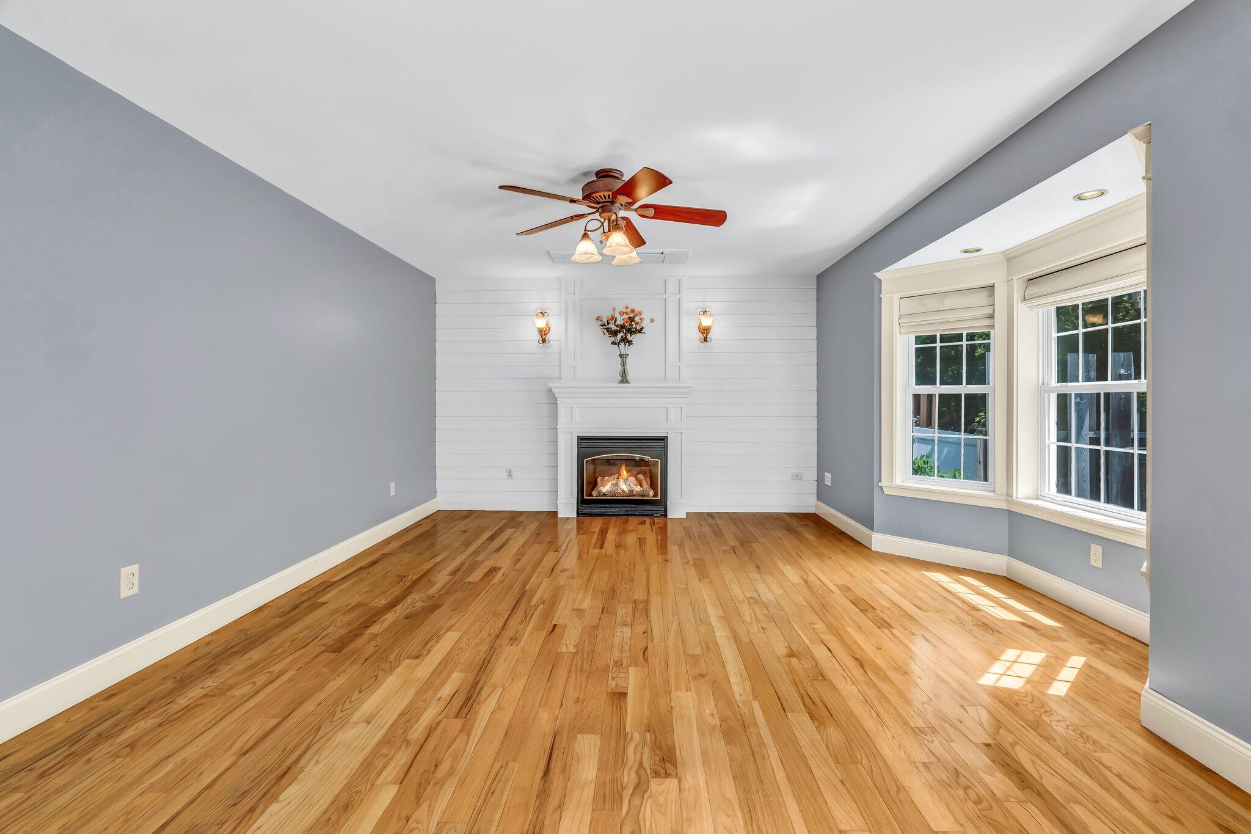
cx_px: 626
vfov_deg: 73.7
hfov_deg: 96.7
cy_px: 417
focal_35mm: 16
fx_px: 556
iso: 640
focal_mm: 16
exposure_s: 1/25
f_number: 8
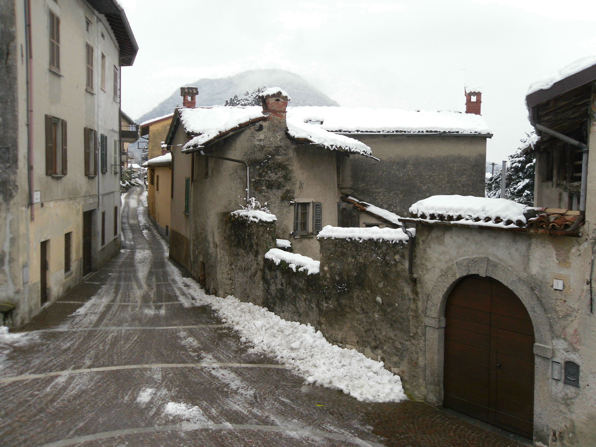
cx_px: 298
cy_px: 224
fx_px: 603
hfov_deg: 52.6
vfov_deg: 40.7
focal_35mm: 35
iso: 200
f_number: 3.5
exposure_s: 1/45
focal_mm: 6.3
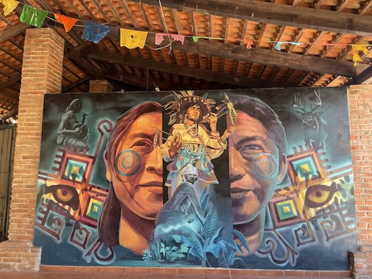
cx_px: 186
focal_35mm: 26
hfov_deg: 67.3
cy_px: 140
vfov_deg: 53.1
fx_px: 279
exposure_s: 1/121
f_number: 1.6
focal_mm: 4.2
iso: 125
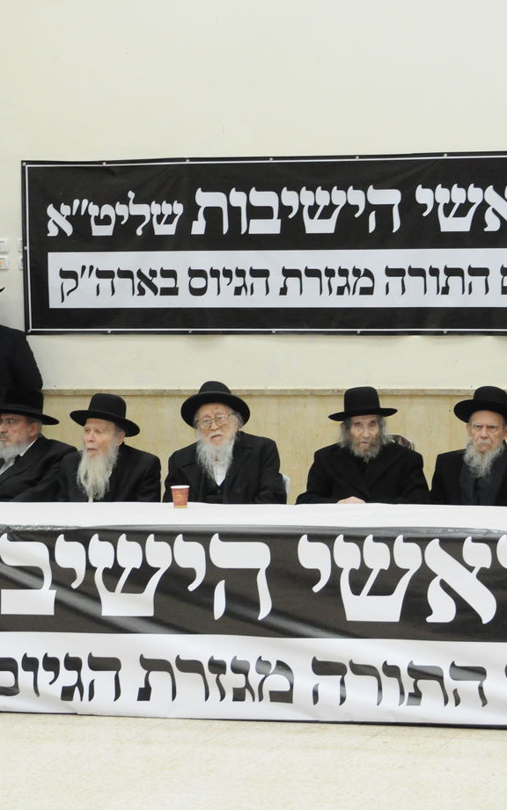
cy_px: 407
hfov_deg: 11.3
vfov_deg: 18.0
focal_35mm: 116
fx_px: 2563
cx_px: 289
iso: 2000
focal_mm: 50
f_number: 6.3
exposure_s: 1/60
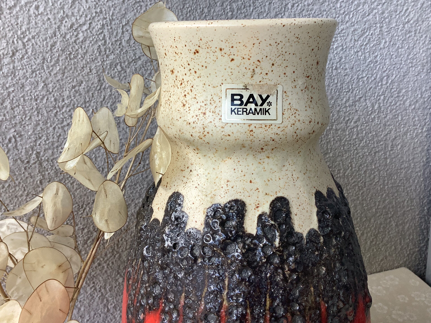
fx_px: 411
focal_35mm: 33
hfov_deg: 55.3
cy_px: 155
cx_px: 219
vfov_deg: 42.9
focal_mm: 3.3
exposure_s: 1/120
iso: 50
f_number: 2.4
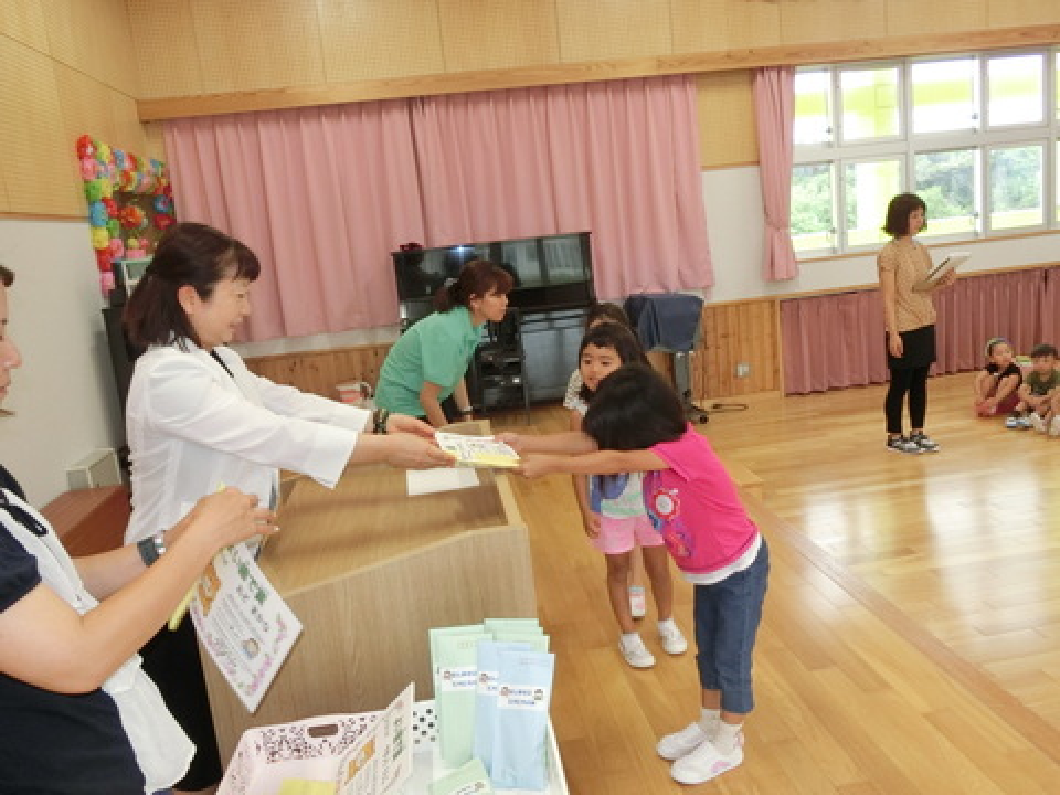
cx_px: 530
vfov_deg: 48.2
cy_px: 398
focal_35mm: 29
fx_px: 888
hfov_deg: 61.7
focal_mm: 5.2
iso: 400
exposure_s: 1/60
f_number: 3.7
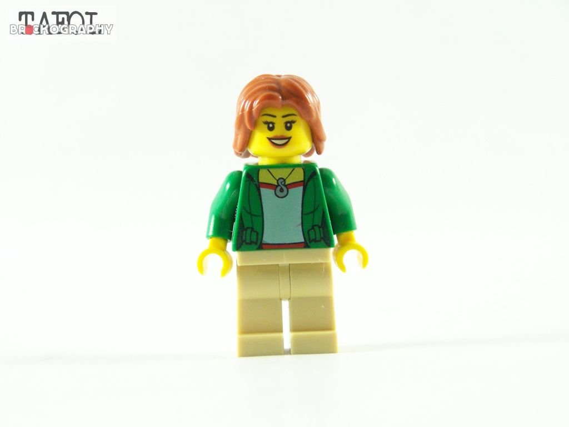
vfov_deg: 14.1
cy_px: 214
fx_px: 1726
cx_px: 284
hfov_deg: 18.7
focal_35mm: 105
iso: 400
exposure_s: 1/60
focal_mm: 17.5
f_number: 3.6
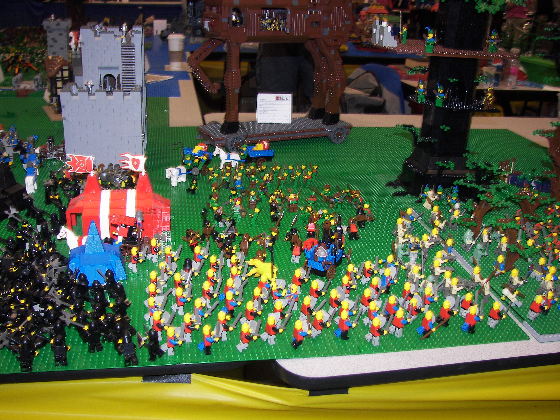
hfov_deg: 51.4
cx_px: 280
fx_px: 582
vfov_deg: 39.7
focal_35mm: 36
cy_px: 210
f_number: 2.8
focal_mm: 6
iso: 64
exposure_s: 1/30
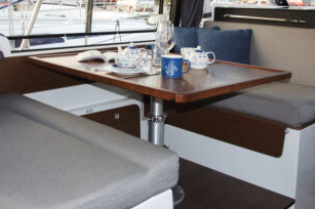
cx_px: 168
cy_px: 54
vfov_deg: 30.0
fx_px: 385
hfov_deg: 44.5
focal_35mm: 44
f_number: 4
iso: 280
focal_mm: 18
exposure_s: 1/125
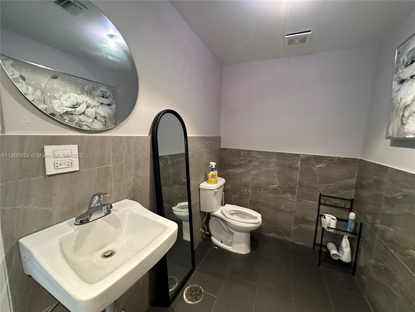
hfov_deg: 102.1
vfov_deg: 85.7
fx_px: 168
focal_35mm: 14
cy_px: 156
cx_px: 208
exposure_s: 1/60
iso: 1000
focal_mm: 2.22
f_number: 2.2
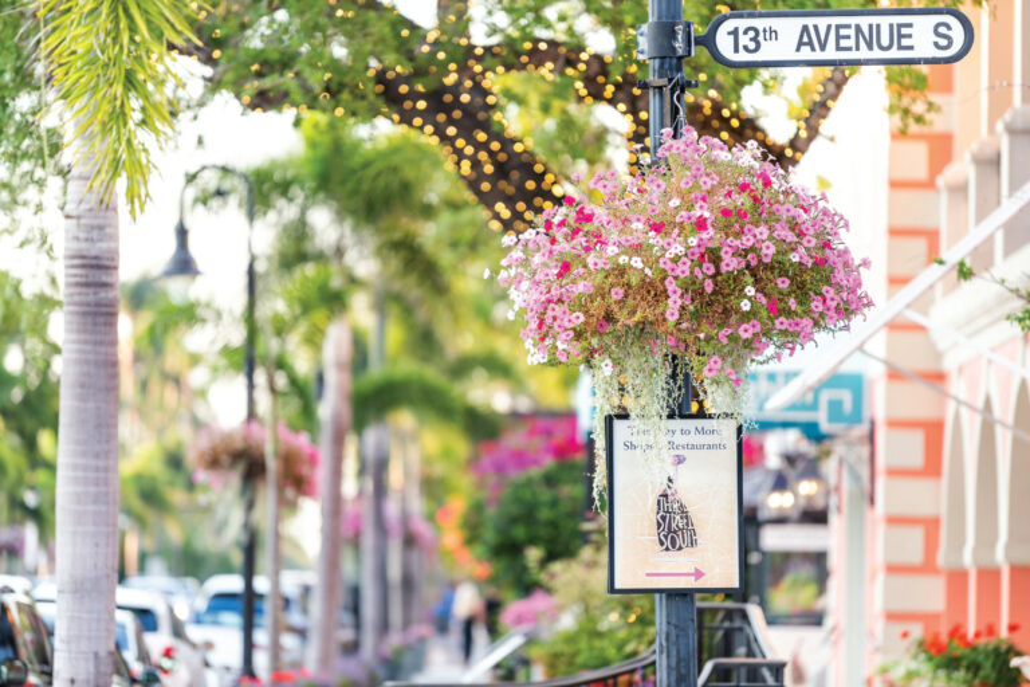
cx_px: 515
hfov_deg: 10.3
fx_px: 5722
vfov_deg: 6.9
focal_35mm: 200
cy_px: 344
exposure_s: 1/250
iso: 320
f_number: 2.8
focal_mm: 200
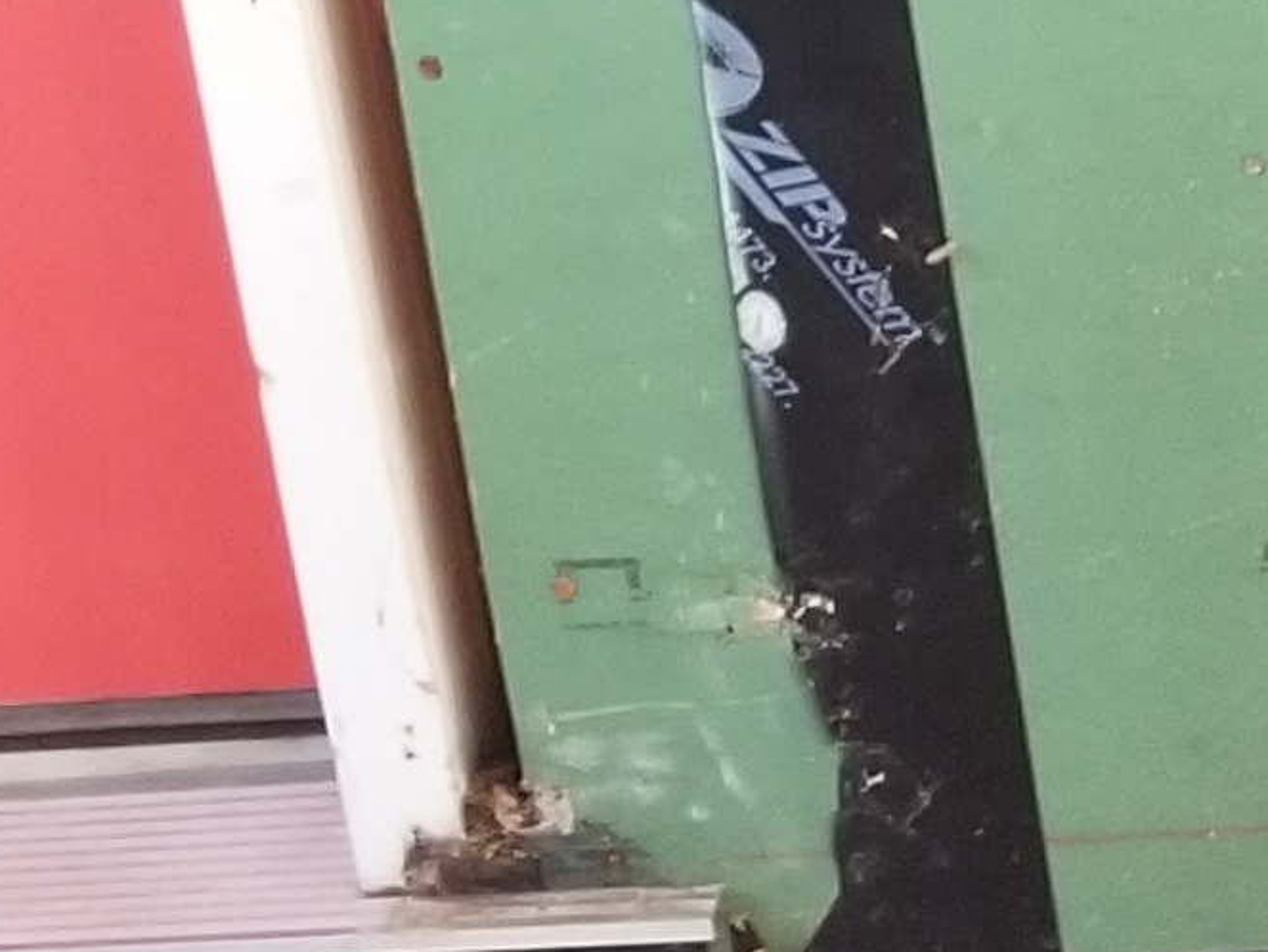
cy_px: 1768
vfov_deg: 9.0
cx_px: 3737
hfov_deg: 9.7
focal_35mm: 158
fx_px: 5791
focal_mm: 4.25
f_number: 1.7
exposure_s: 1/29
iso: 200
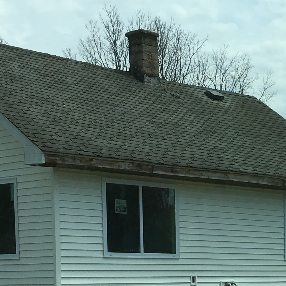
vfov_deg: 16.8
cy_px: 317
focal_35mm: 100
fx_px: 935
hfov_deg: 16.5
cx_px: 360
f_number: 2.2
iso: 25
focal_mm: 4.15
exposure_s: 1/2198
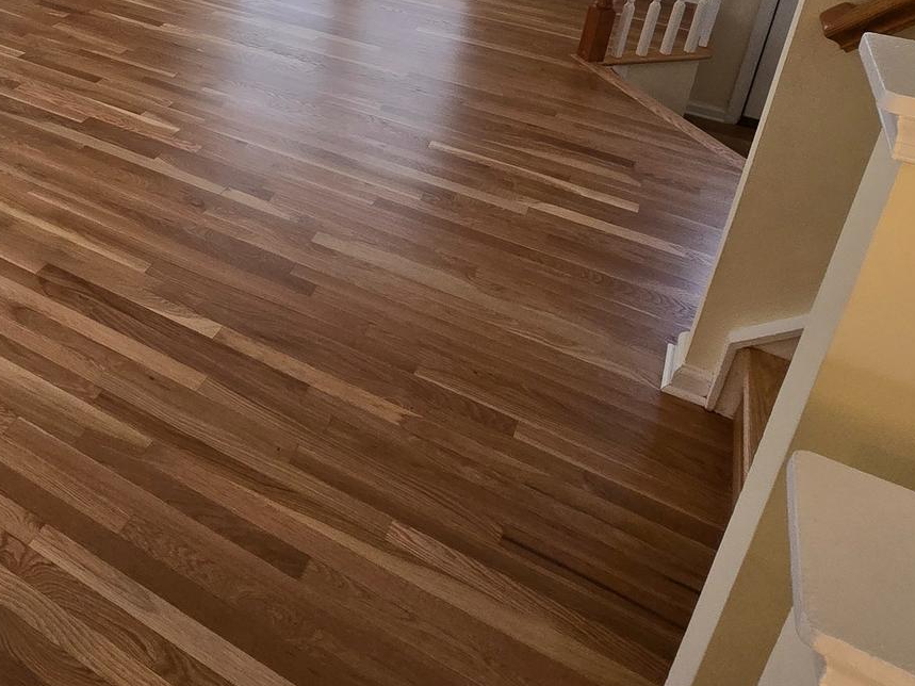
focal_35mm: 31
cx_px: 128
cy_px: -4
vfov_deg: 39.8
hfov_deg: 52.7
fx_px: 819
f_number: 2.2
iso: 160
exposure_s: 1/60
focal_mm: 2.2
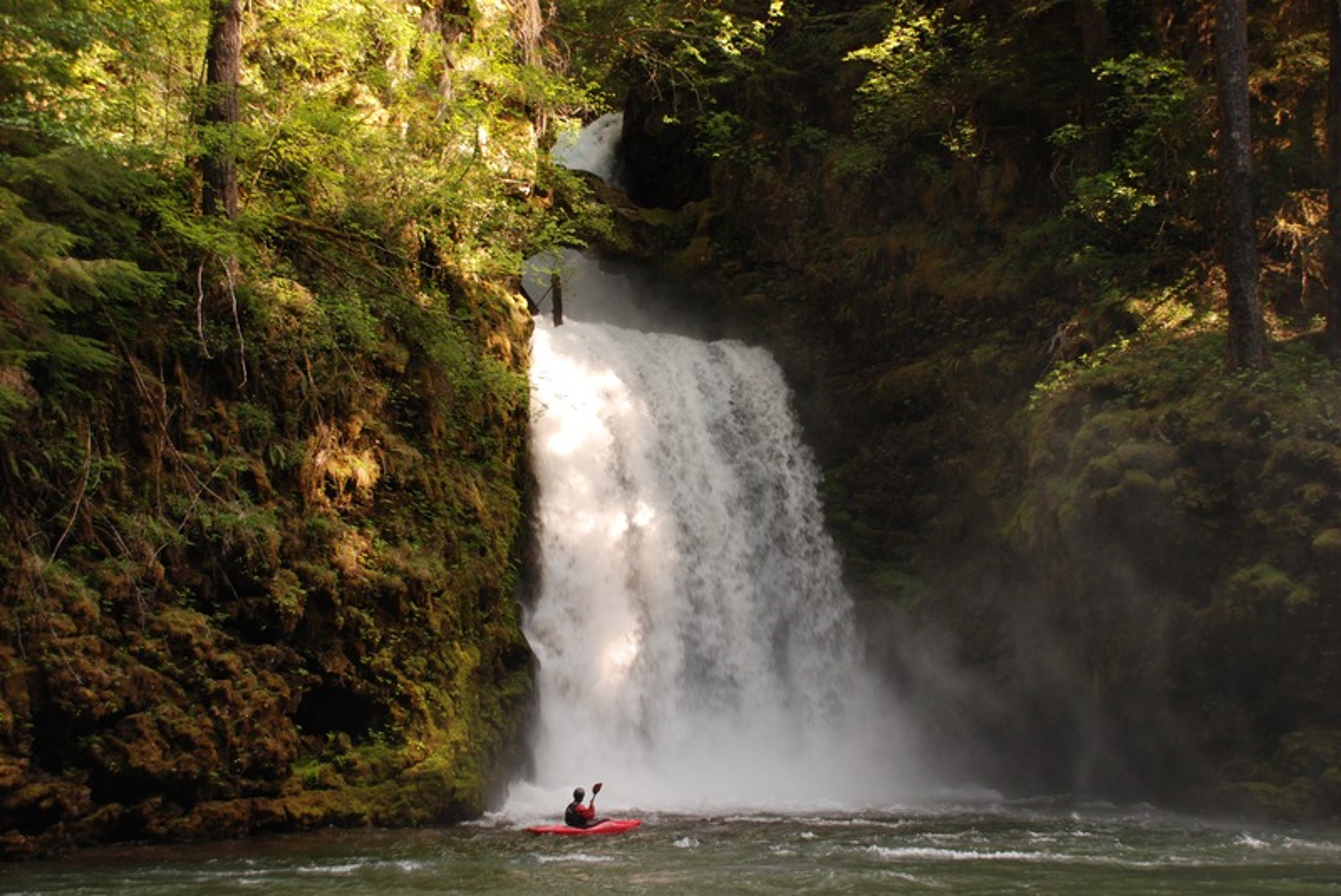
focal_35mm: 46
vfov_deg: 29.0
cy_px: 448
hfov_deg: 42.3
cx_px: 670
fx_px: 1734
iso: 400
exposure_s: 1/100
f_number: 5
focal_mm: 31
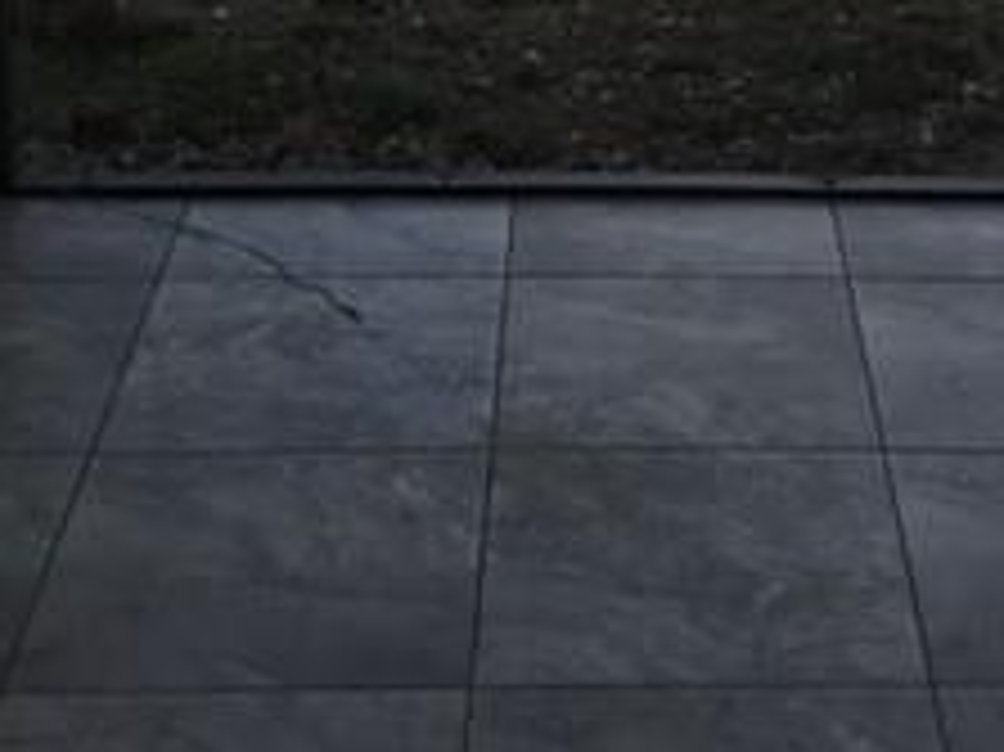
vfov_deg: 15.7
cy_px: -252
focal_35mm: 89
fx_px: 2580
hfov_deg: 21.9
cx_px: 716
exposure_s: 1/617
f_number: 2.4
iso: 25
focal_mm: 3.3
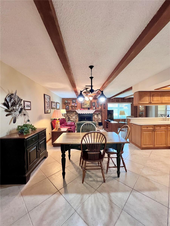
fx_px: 85
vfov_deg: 106.2
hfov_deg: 89.9
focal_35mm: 13
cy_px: 113
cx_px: 85
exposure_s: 1/60
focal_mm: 1.57
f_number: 1.8
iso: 320
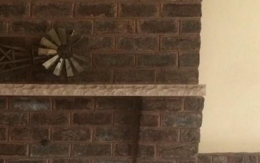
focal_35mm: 85
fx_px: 602
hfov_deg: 22.8
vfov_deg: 15.2
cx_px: -34
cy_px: 151
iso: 320
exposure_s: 1/15
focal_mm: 4.15
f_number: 2.2
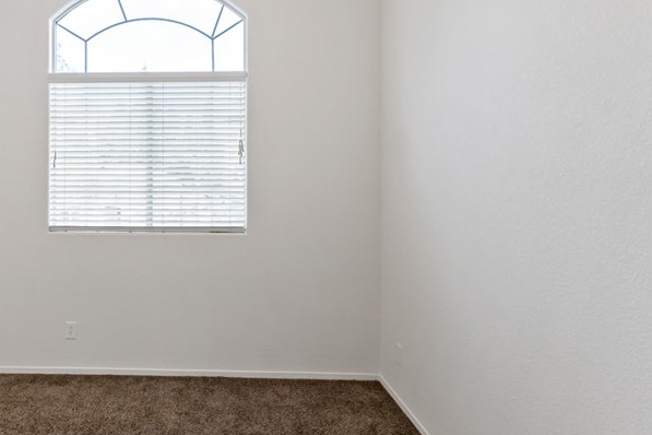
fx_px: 435
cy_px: 183
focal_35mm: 24
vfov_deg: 52.9
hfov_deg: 70.6
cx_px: 194
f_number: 4
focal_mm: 14
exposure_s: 1/160
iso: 640
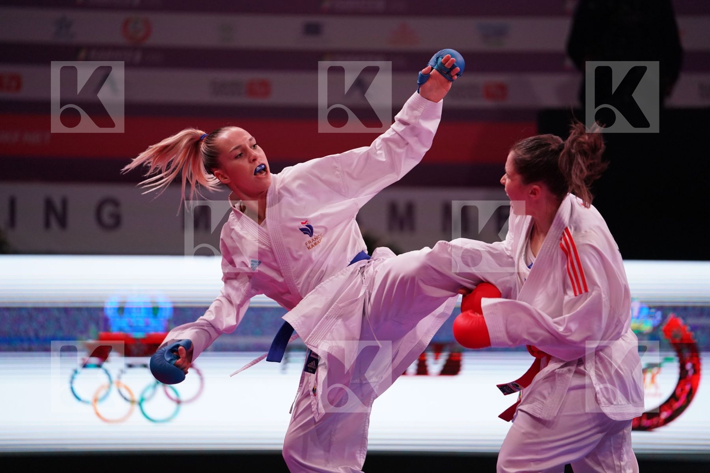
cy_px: 236
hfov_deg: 10.7
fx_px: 3786
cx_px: 355
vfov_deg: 7.2
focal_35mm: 192
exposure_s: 1/1000
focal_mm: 192
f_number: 2.8
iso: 2500
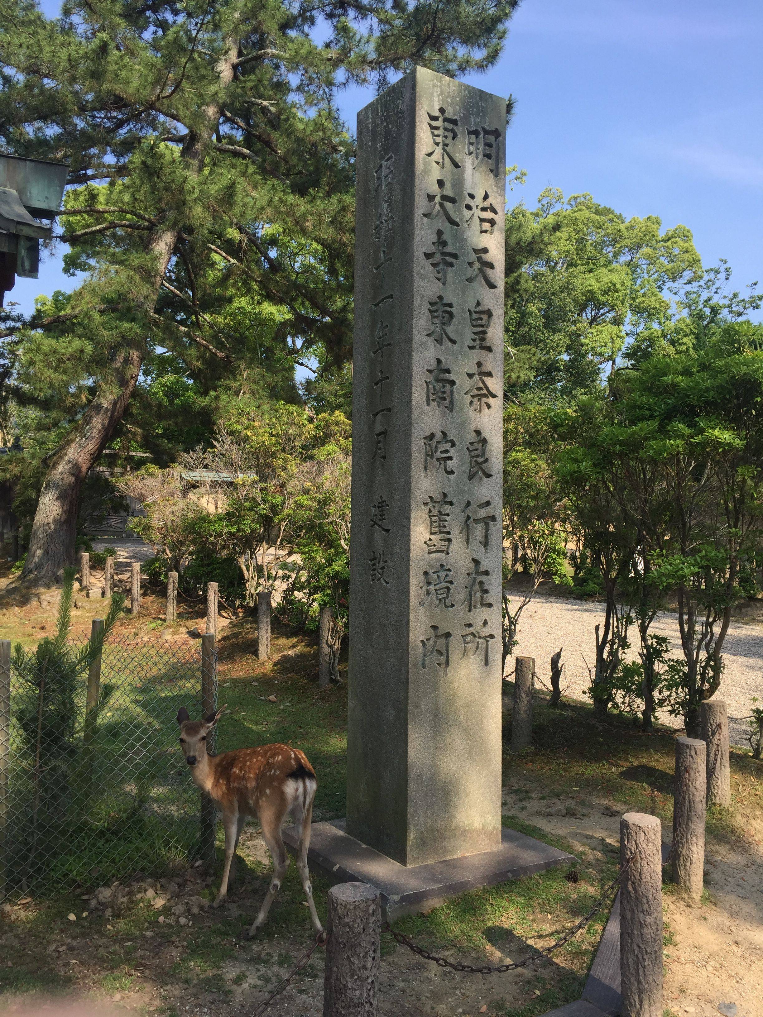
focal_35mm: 29
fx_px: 852
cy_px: 508
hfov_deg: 48.2
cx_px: 382
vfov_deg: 61.7
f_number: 2.2
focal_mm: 4.15
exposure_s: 1/989
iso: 32
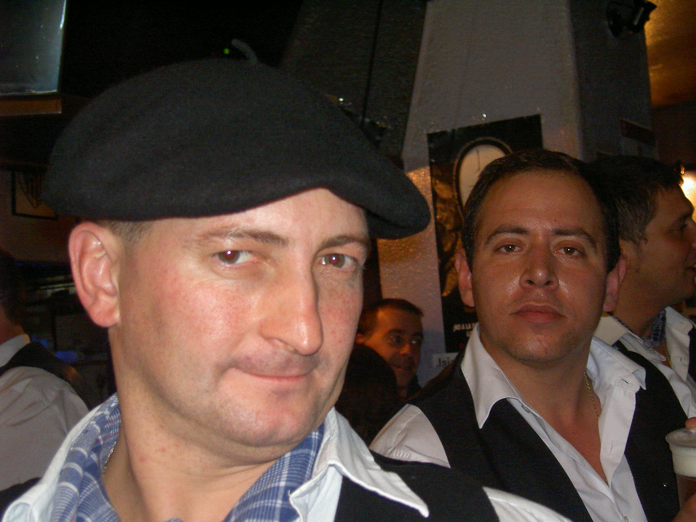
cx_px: 348
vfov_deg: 26.6
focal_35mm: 55
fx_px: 1106
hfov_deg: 34.9
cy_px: 261
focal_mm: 11.3
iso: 100
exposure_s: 1/68.5
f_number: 3.3
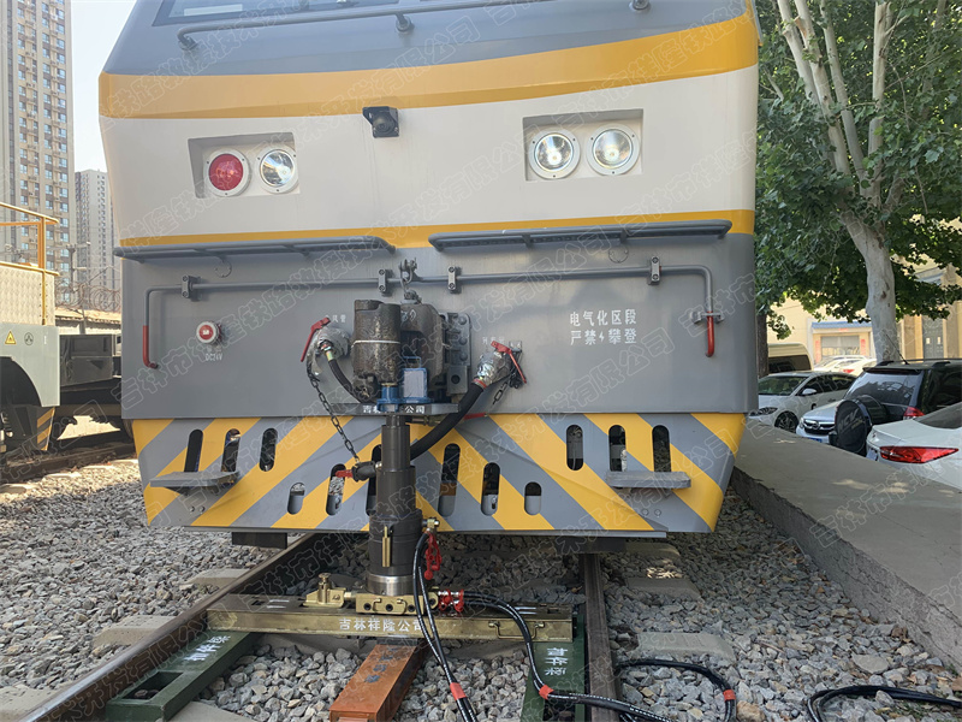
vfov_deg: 53.1
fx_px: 723
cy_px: 361
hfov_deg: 67.3
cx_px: 481
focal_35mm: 26
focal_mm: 4.25
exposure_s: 1/191
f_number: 1.8
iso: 25
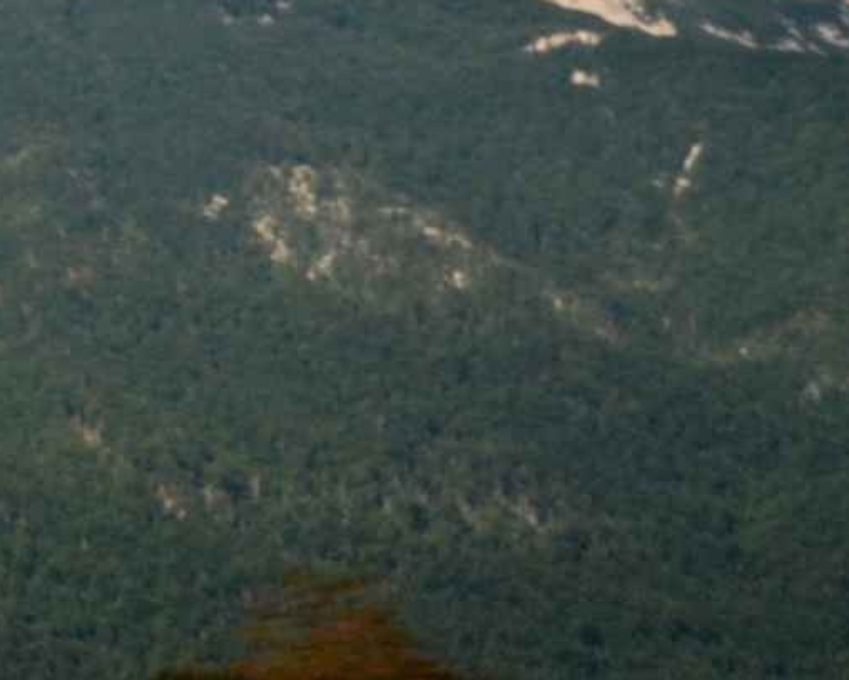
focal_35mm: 316
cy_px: -329
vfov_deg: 4.9
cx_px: -657
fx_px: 7943
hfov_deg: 6.0
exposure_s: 1/100
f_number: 5.6
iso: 400
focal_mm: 55
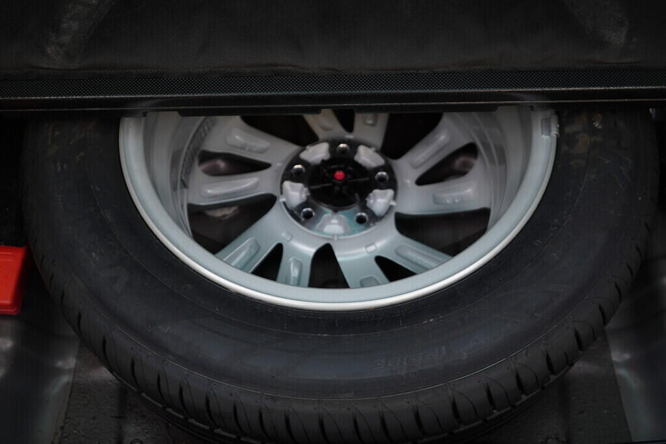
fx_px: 666
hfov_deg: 53.1
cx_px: 333
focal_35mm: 36
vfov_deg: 36.9
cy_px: 222
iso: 200
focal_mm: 24
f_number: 2.8
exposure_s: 1/40
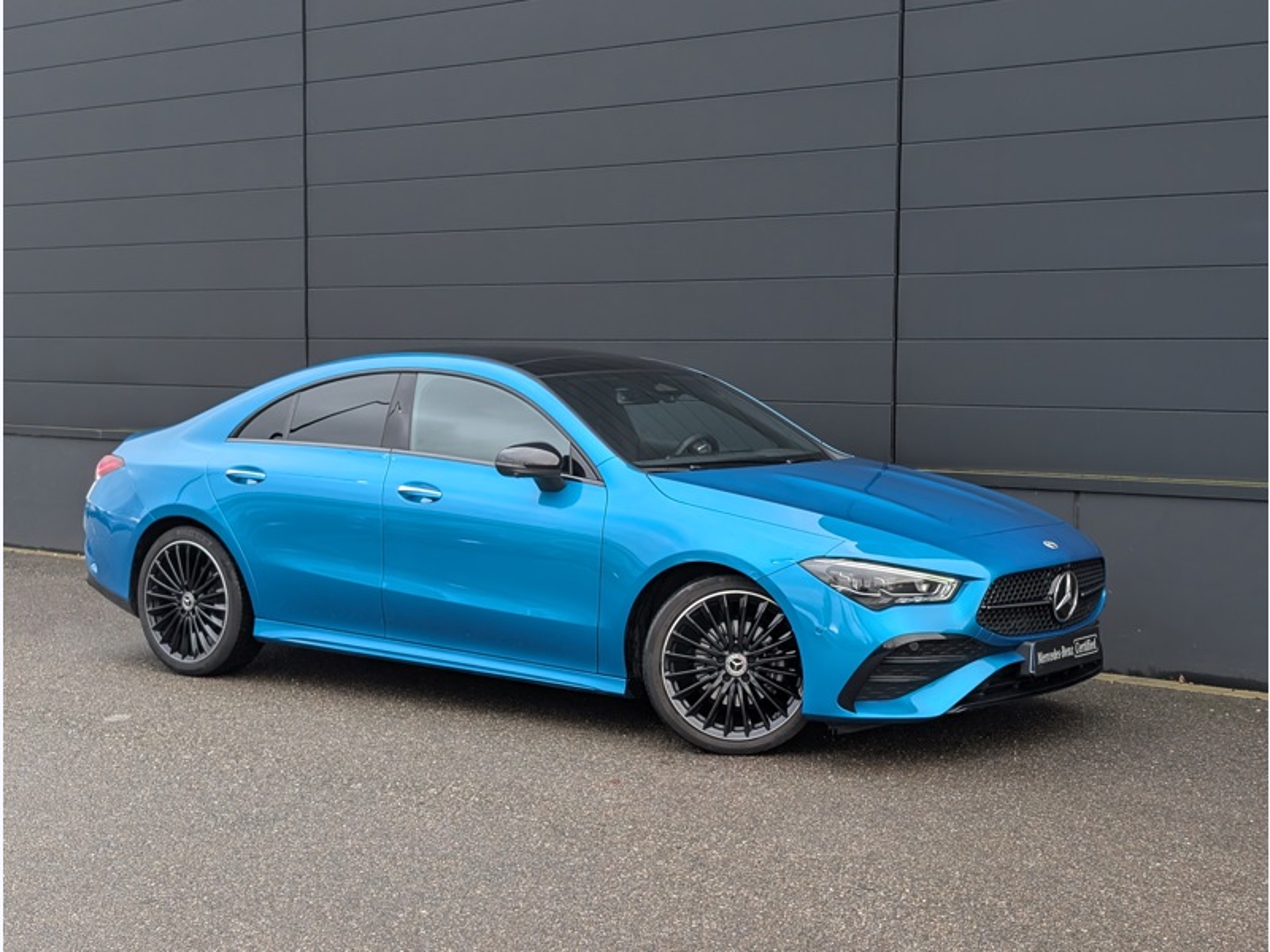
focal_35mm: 49
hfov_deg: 38.9
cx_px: 635
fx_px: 1798
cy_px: 476
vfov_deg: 29.7
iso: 73
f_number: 1.68
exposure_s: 1/166
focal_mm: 6.9
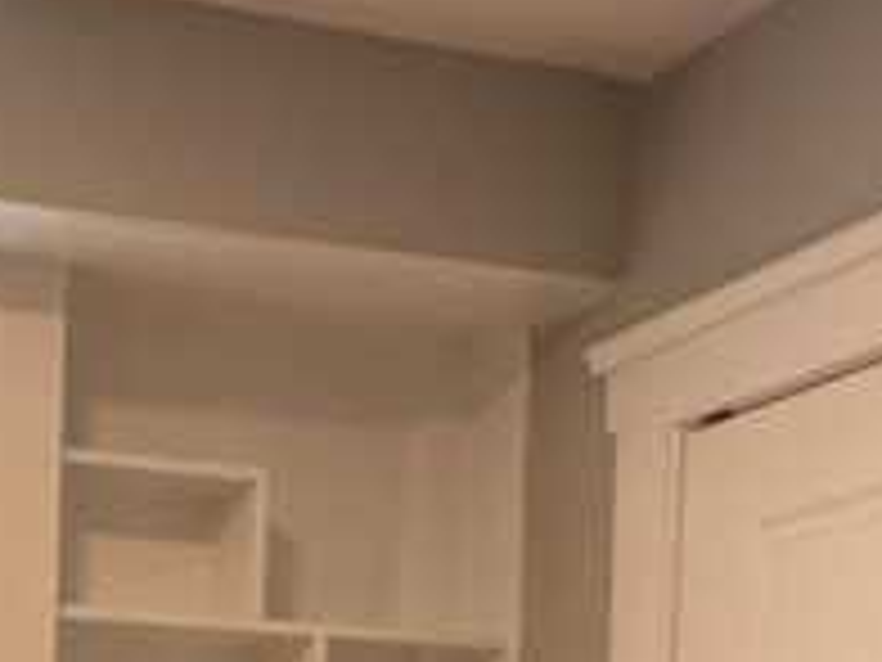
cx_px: -32
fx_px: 1860
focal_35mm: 73
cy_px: 1045
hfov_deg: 25.2
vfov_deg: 17.7
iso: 320
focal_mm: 2.22
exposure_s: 1/120
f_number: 2.2
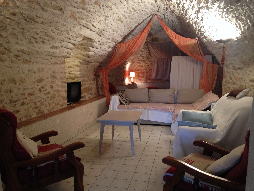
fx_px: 242
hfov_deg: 55.4
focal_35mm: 33
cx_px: 127
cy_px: 96
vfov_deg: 42.9
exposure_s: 1/20
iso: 125
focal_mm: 4.12
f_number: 2.4
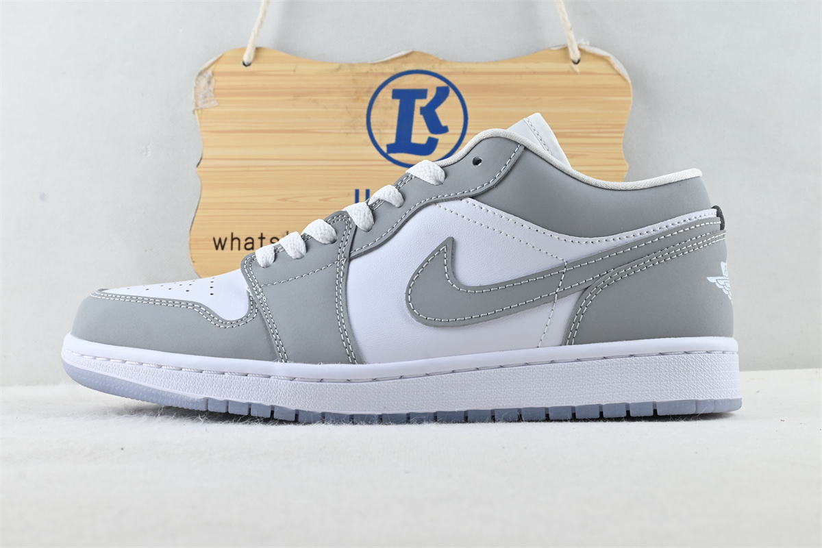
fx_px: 942
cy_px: 274
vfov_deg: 32.4
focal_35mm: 41
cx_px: 411
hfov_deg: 47.2
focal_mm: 27.5
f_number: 10
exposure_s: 1/13
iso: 100
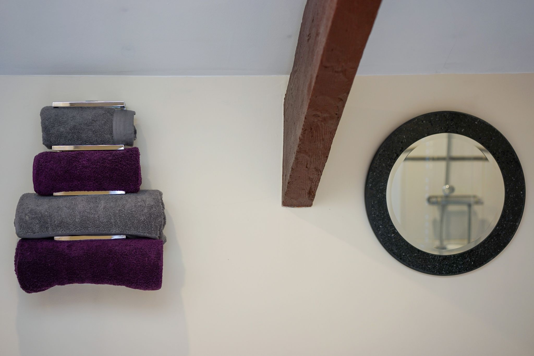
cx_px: 267
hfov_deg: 36.2
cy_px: 178
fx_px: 816
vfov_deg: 24.6
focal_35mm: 55
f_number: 2.8
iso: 250
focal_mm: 55
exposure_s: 1/40
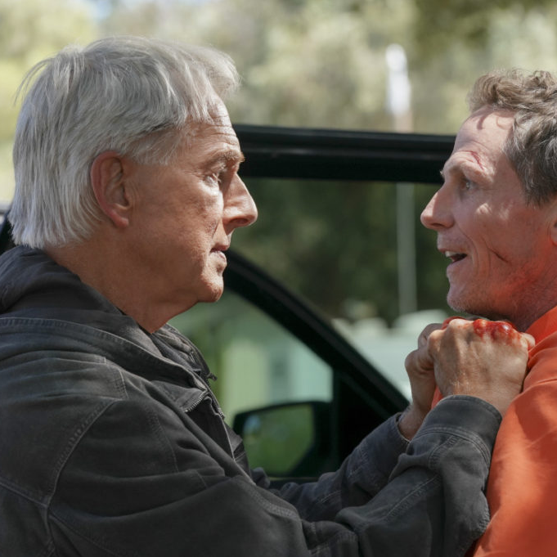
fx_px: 2840
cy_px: 278
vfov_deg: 11.2
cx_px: 335
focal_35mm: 156
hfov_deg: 11.2
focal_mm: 122
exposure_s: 1/640
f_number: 6.3
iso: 1000
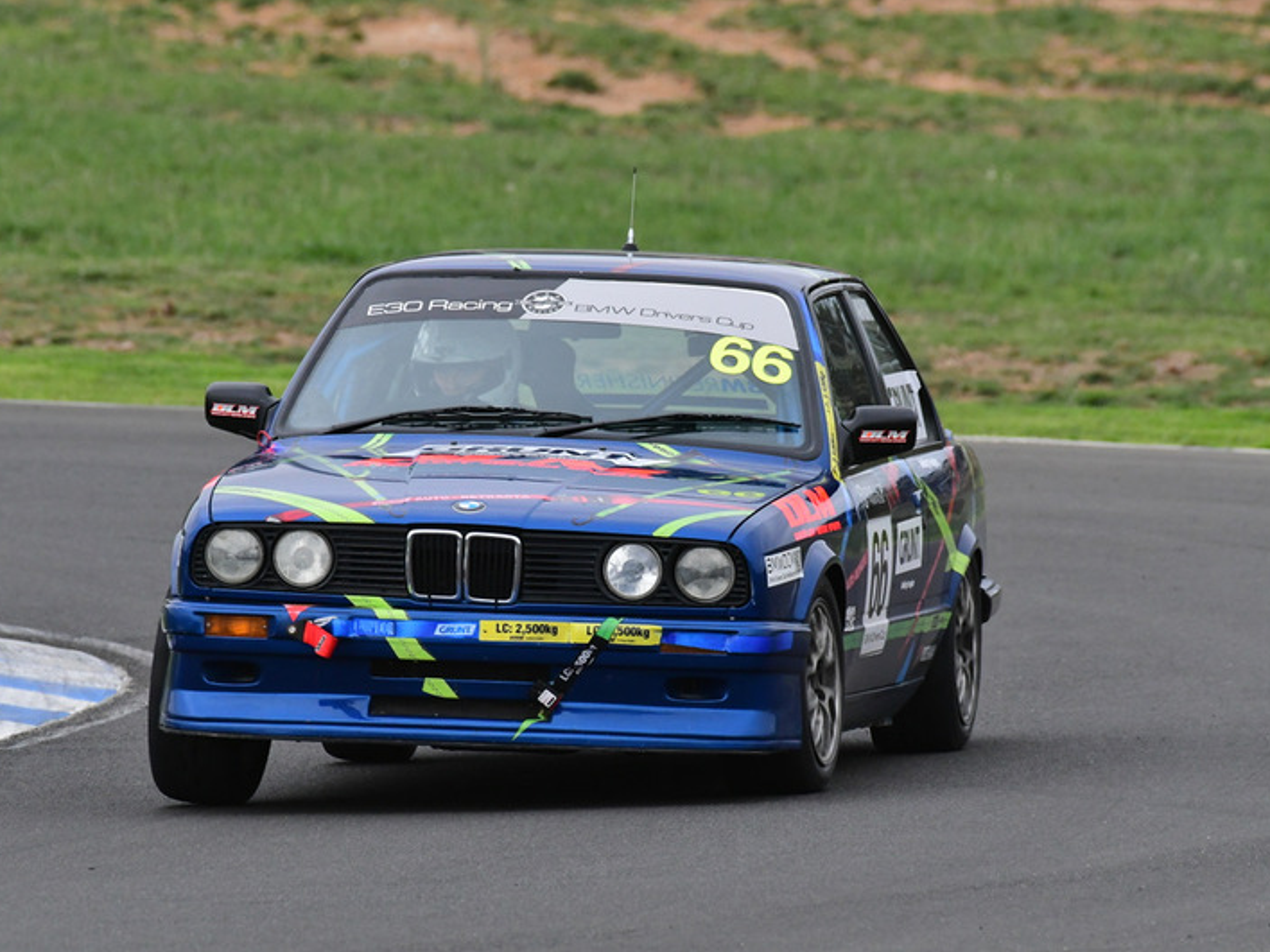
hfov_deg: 2.5
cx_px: 561
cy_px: 475
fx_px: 28690
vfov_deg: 1.9
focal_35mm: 782
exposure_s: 1/640
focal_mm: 480
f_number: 9
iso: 2000
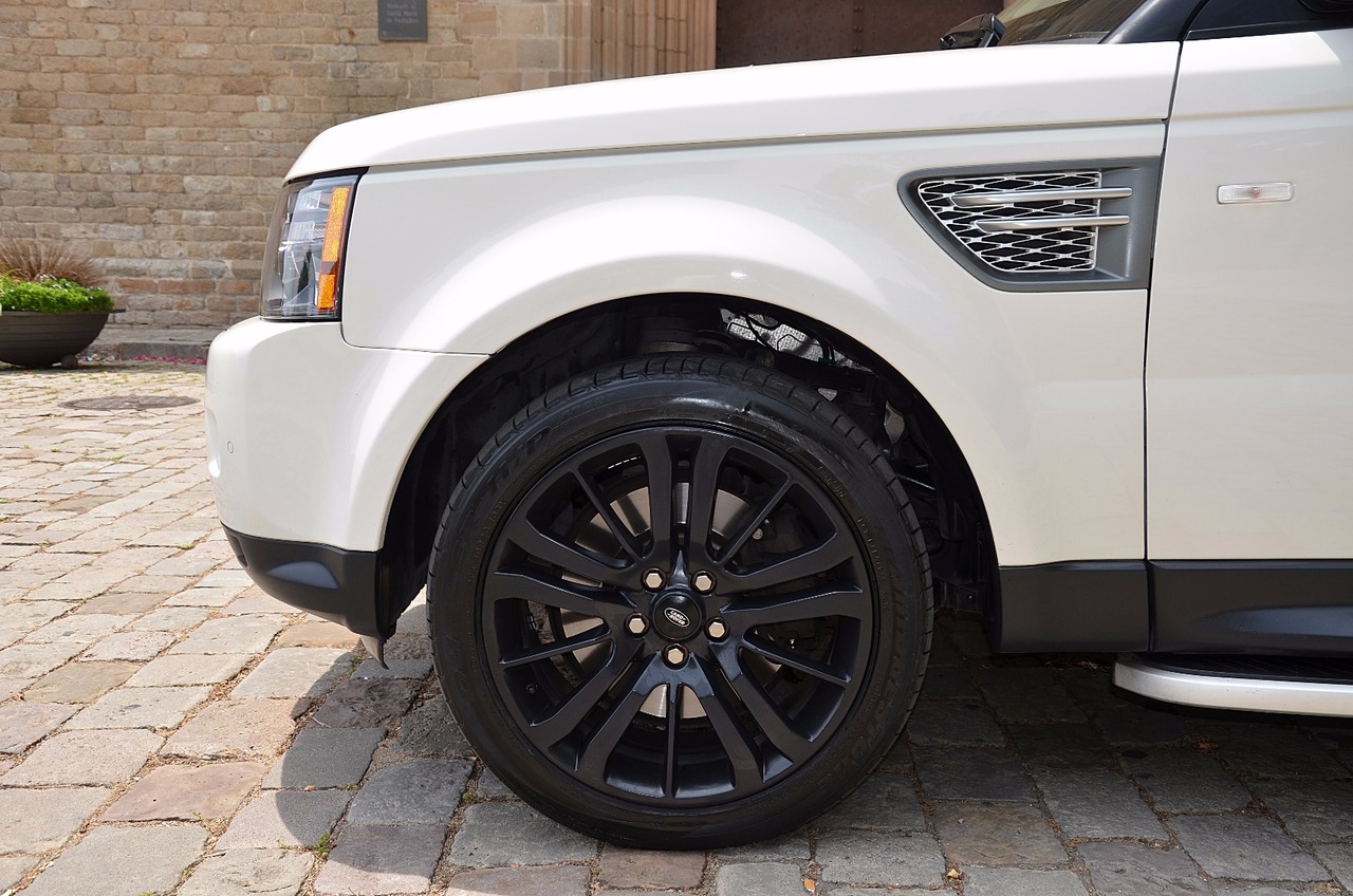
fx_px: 1407
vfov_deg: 35.3
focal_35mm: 38
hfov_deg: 51.4
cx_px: 676
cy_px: 448
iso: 100
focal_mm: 25
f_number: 6.3
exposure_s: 1/200
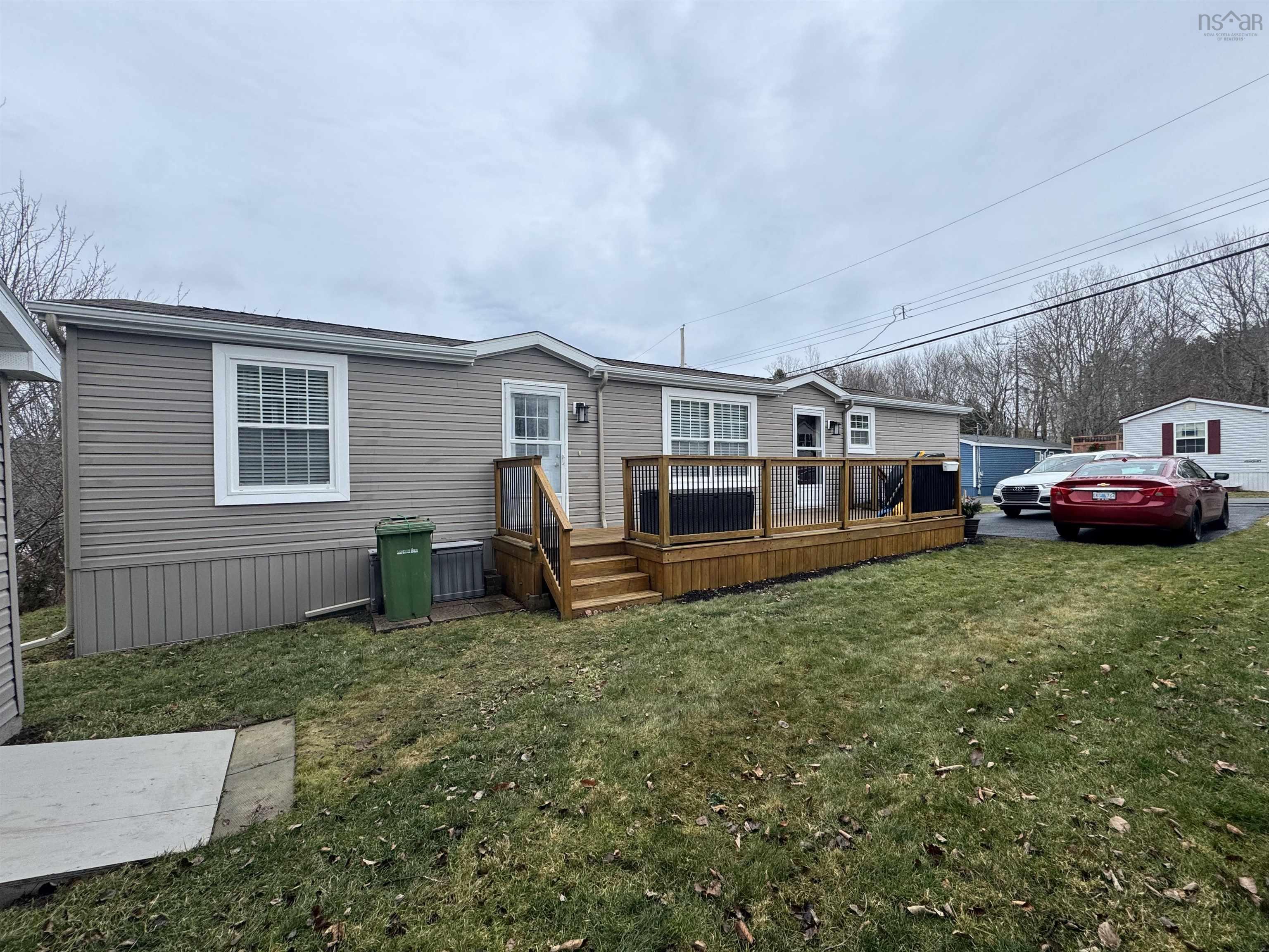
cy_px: 476
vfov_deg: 85.7
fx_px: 513
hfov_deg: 102.1
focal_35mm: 14
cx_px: 634
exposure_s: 1/418
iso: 40
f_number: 2.2
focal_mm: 2.22
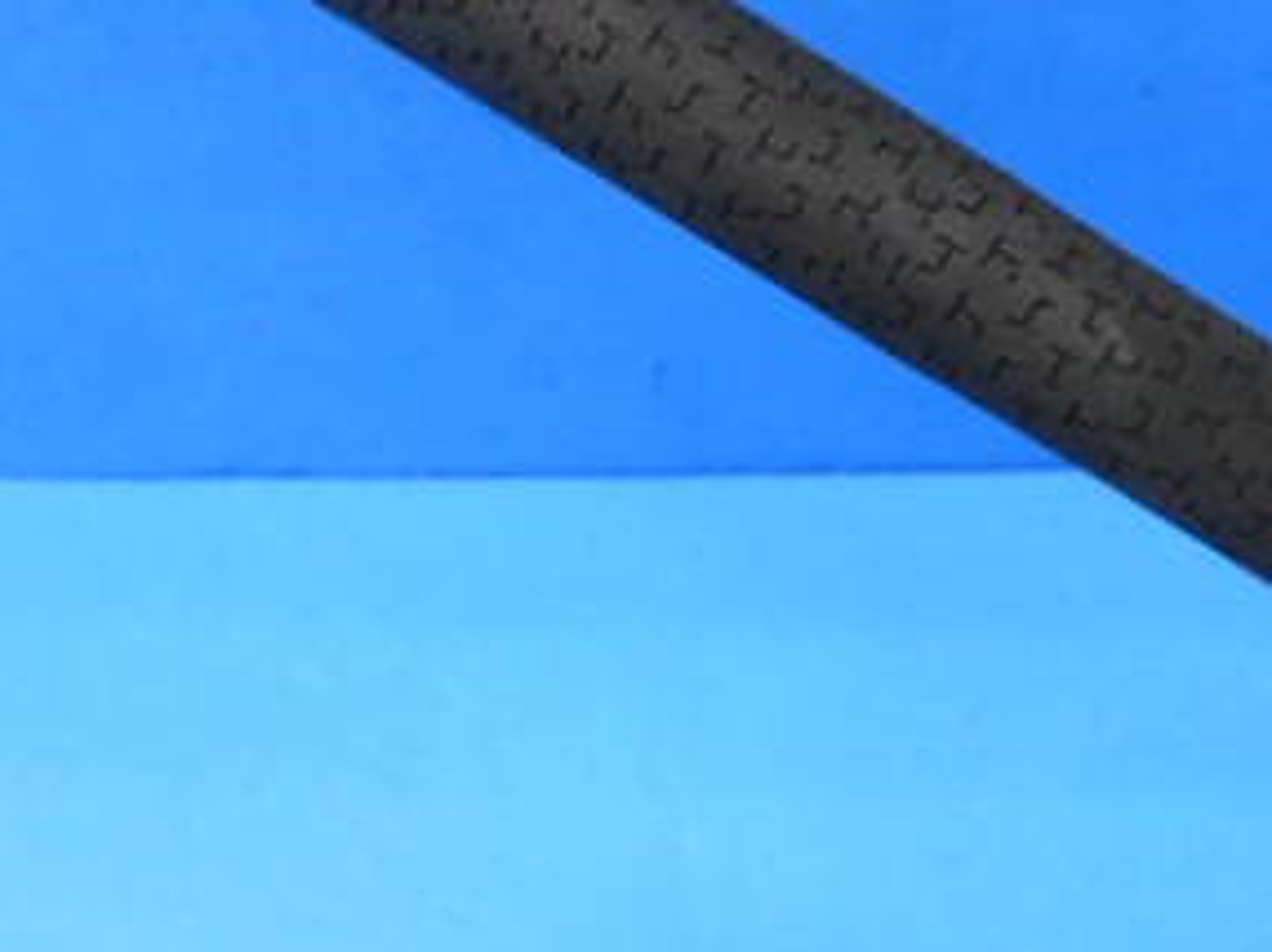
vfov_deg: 25.8
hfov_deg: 33.8
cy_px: 249
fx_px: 2056
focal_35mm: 56
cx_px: 916
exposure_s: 1/30
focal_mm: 4.5
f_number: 3.7
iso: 180
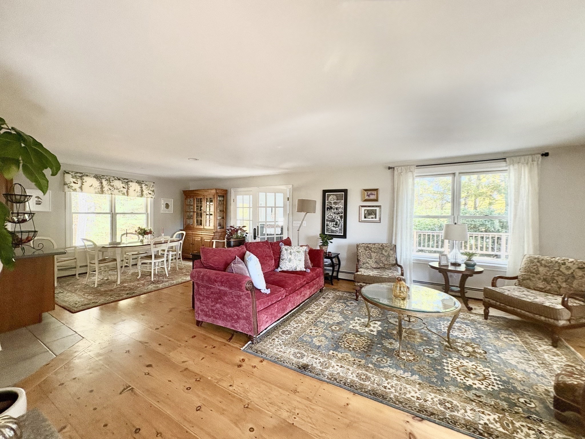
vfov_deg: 85.7
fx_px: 237
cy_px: 220
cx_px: 292
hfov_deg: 102.1
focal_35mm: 14
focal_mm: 2.22
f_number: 2.2
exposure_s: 1/60
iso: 320
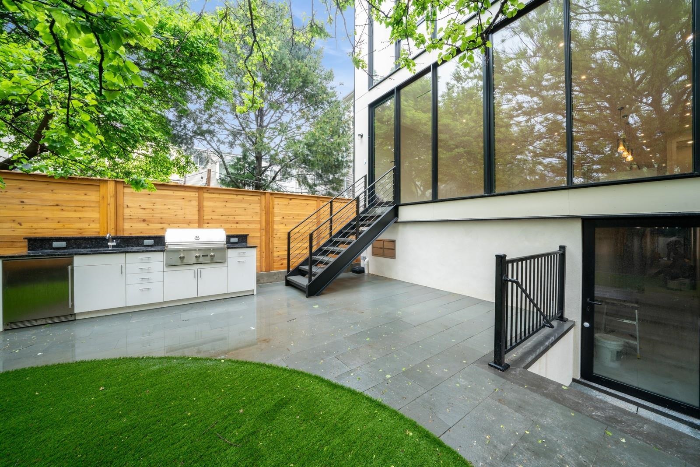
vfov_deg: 90.0
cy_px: 234
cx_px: 350
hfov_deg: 112.6
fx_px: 233
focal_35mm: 12
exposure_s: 1/6
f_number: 11
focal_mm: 12
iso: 200
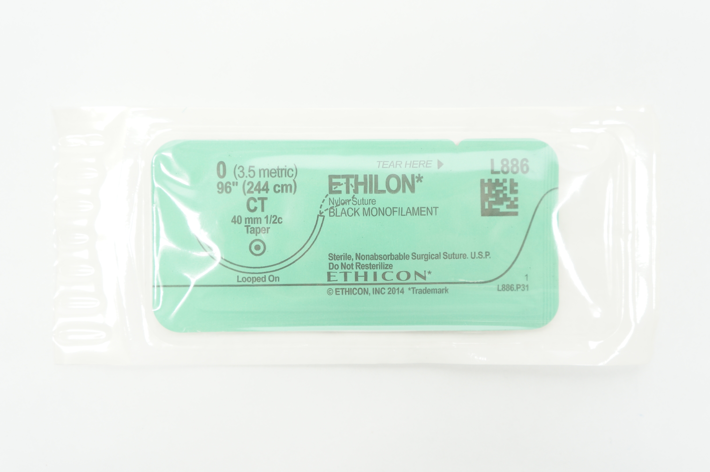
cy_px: 236
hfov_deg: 48.0
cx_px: 355
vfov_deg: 32.9
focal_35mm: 40
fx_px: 798
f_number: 4
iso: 400
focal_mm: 27
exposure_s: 1/60
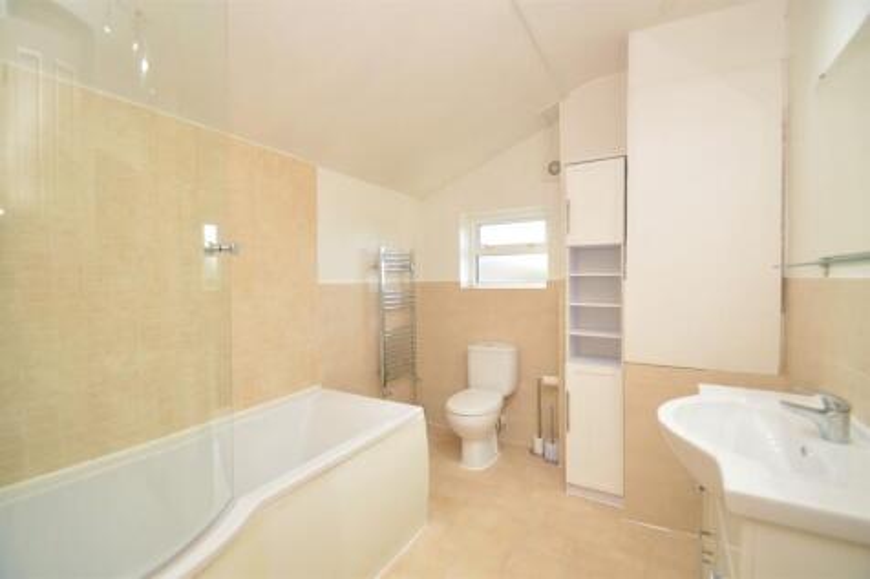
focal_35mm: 15
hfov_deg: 100.4
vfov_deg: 77.3
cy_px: 290
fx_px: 362
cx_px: 435
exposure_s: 1/80
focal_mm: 10
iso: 400
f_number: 4.5
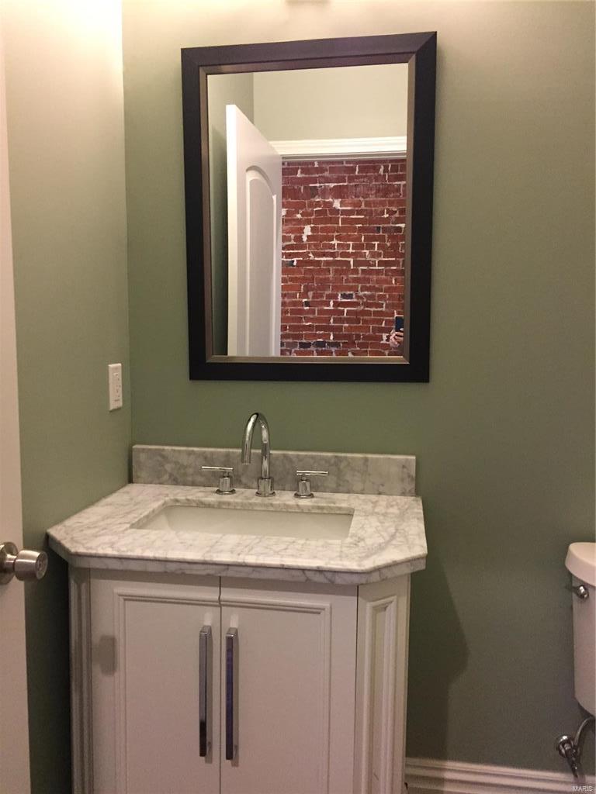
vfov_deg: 61.7
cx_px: 298
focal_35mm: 29
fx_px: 666
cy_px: 397
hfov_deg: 48.2
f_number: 2.2
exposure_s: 1/17
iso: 250
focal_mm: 4.15
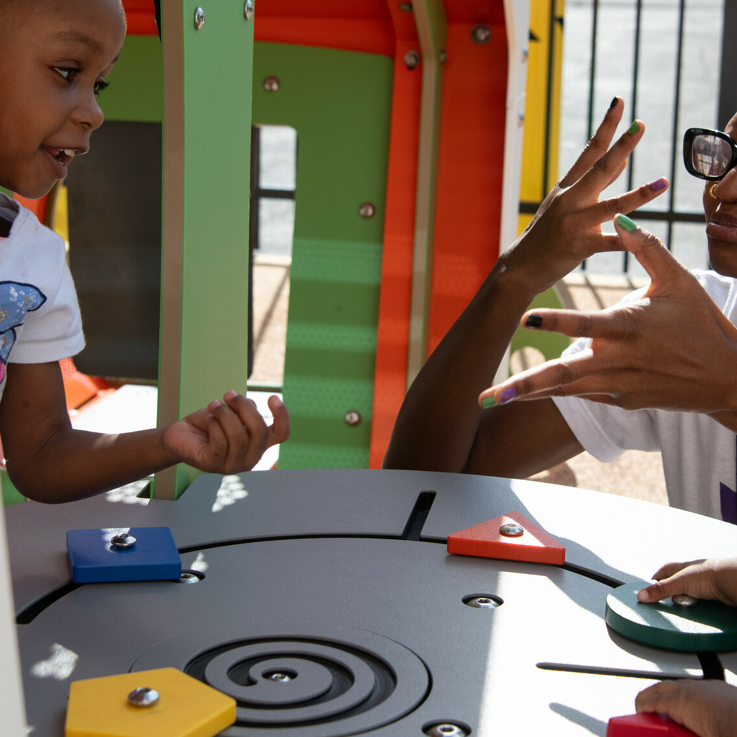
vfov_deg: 22.2
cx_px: 443
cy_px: 307
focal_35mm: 78
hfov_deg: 22.2
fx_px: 1879
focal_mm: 35
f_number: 5
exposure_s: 1/1250
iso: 250
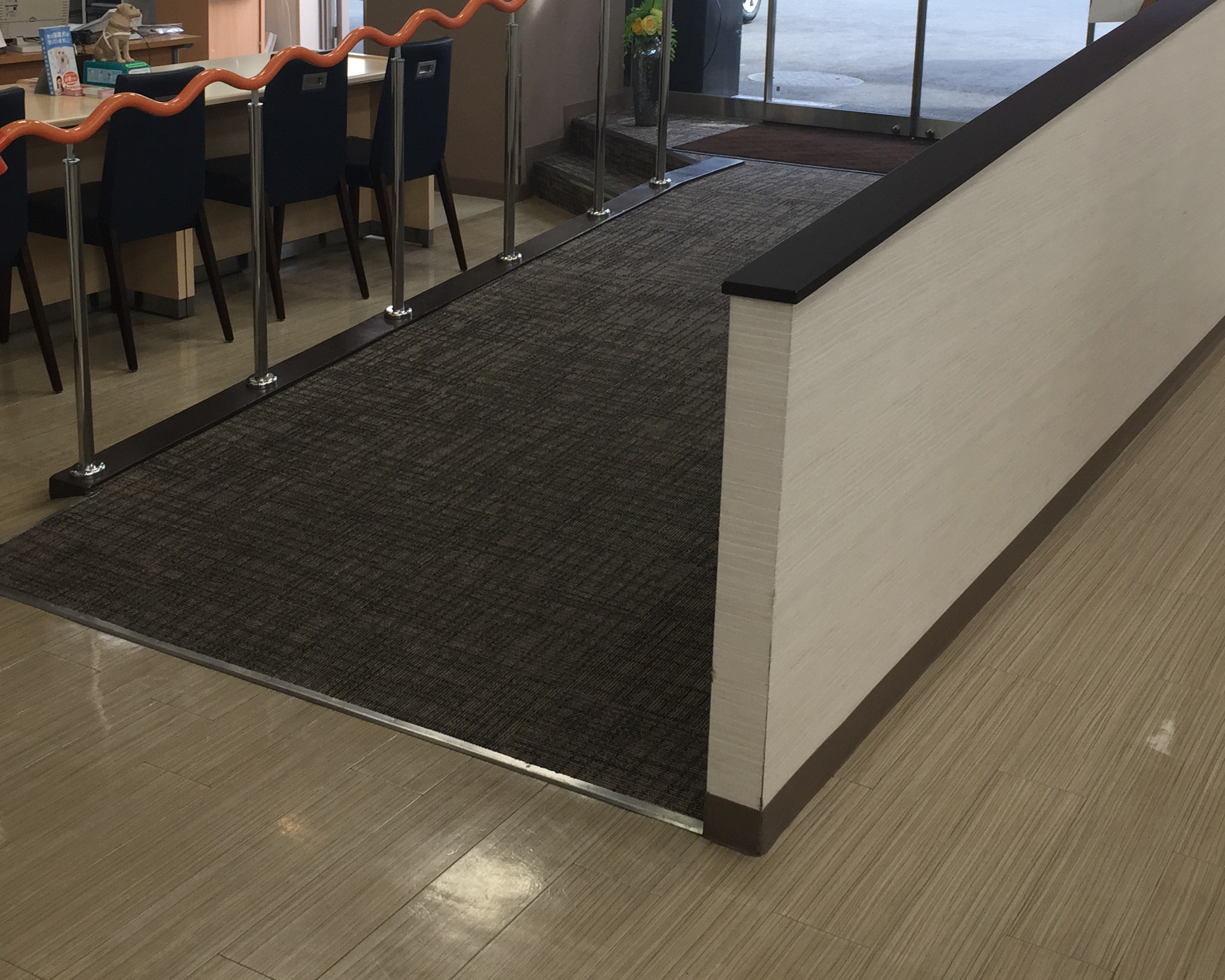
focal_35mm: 45
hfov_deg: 41.1
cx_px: 595
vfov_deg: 32.9
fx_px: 1632
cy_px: 258
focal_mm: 4.15
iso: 40
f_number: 2.2
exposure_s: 1/100
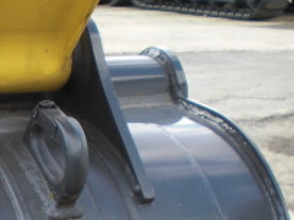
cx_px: -71
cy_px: 314
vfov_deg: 11.9
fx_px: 1019
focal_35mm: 120
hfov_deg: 15.7
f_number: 3.1
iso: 64
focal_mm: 6.3
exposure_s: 1/160
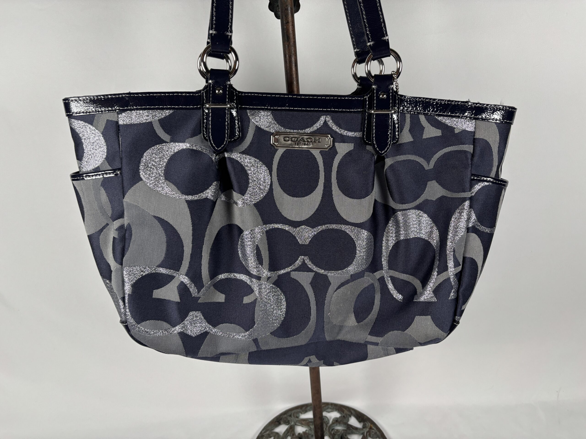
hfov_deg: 67.3
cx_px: 293
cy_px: 220
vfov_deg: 53.1
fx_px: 440
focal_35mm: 26
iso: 125
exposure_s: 1/120
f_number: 1.6
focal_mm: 5.96
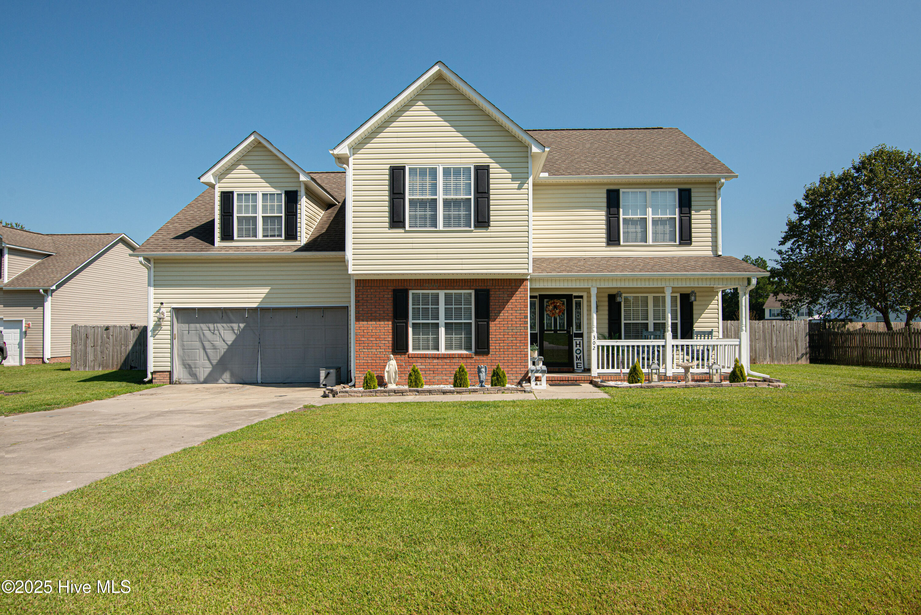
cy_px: 308
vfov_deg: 59.5
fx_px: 537
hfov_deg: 81.2
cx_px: 460
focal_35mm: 21
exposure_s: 1/2000
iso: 320
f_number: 7.1
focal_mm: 21
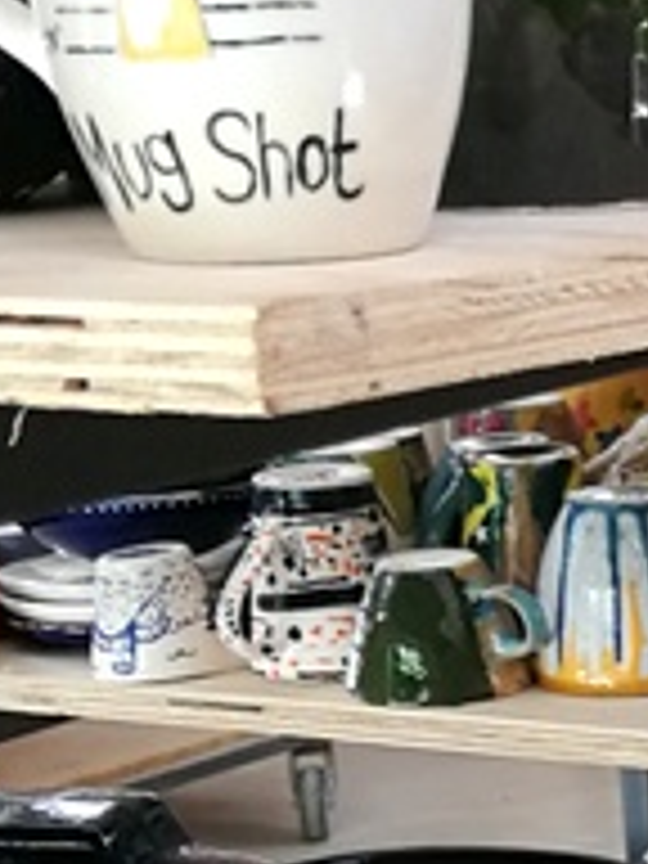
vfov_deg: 13.4
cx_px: 1521
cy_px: 945
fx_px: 3594
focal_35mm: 144
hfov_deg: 9.3
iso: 100
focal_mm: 3.95
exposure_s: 1/50
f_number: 1.8
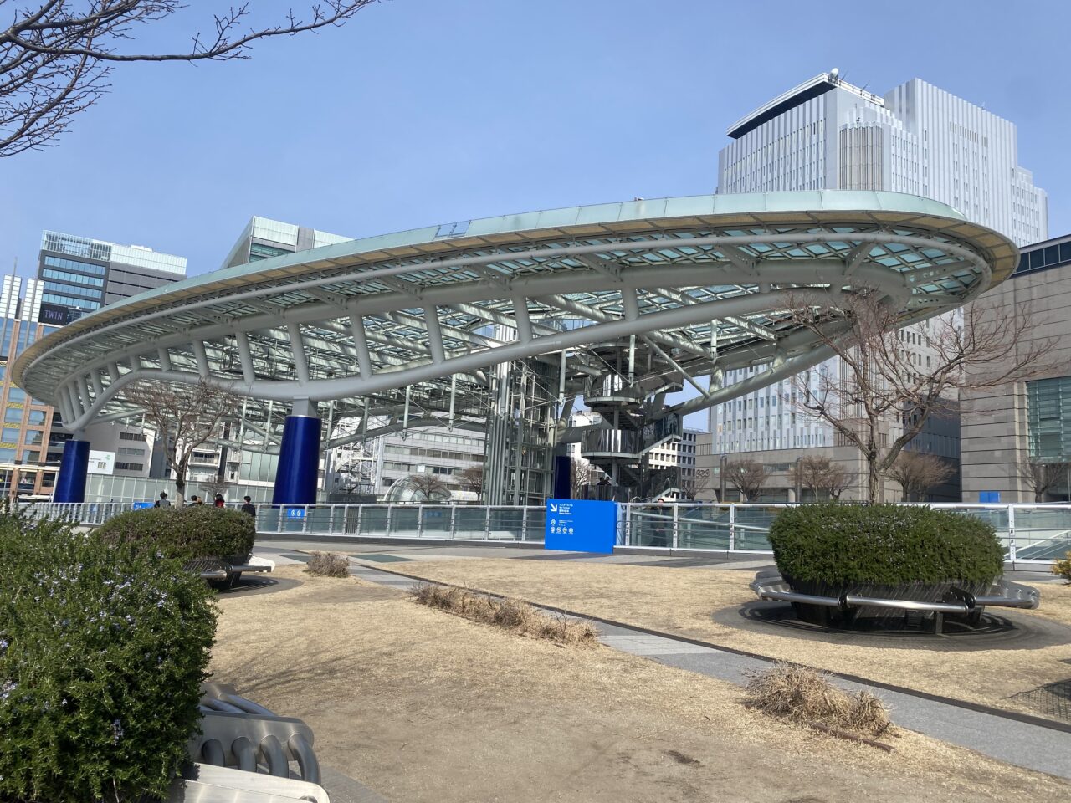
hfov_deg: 67.3
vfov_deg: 53.1
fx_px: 804
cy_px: 402
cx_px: 536
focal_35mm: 26
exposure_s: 1/3125
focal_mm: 4.25
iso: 32
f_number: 1.8
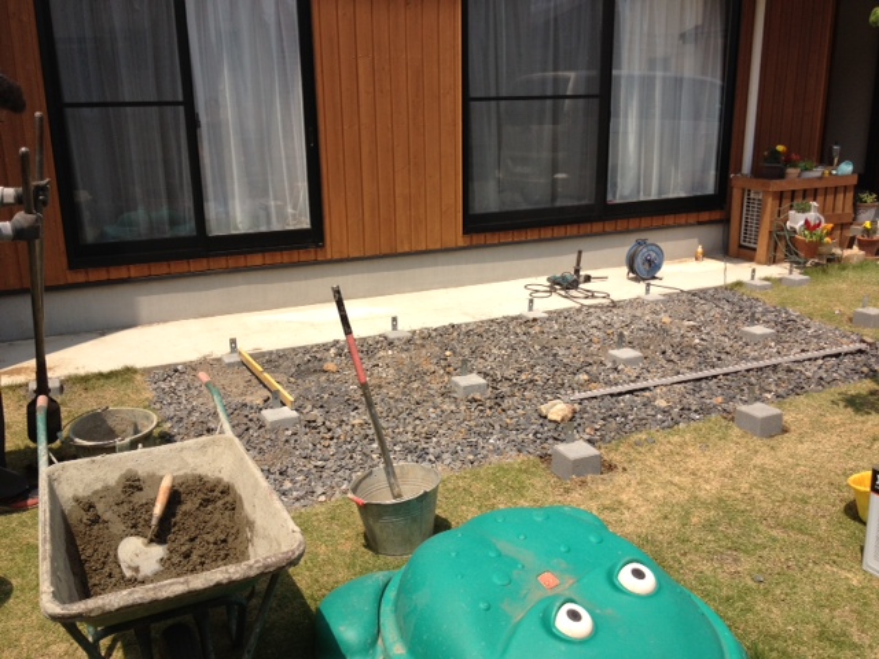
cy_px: 330
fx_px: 889
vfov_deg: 40.7
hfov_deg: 52.6
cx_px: 440
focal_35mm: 35
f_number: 2.4
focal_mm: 4.28
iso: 64
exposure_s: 1/1577
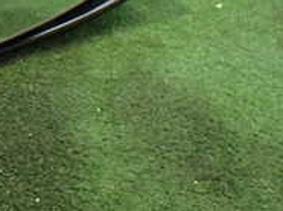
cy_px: -49
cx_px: -172
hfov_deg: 17.6
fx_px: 792
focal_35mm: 97
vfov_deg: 14.7
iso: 800
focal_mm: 5.4
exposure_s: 1/40
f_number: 2.3
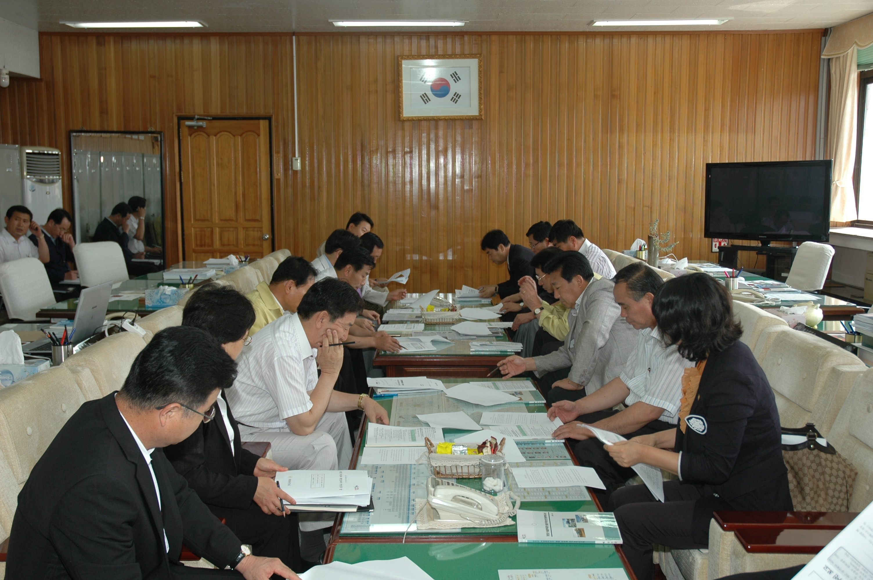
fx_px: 909
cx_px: 436
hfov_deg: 51.3
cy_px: 290
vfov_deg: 35.4
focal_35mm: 38
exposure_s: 1/60
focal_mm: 25
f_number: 4
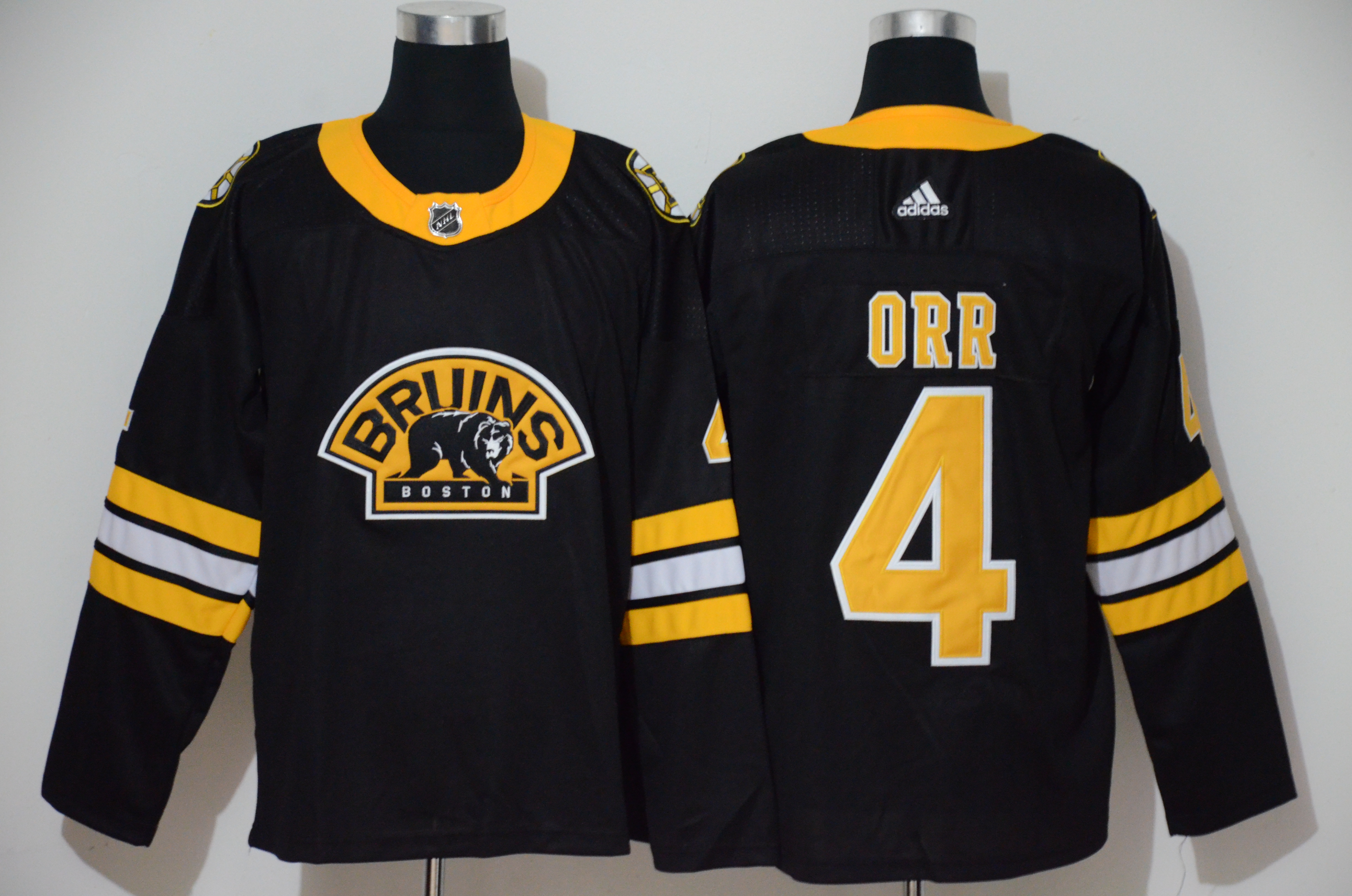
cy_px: 448
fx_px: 4497
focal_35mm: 120
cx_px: 676
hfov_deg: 17.1
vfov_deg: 11.4
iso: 4000
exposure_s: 1/13
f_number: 5.3
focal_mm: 80
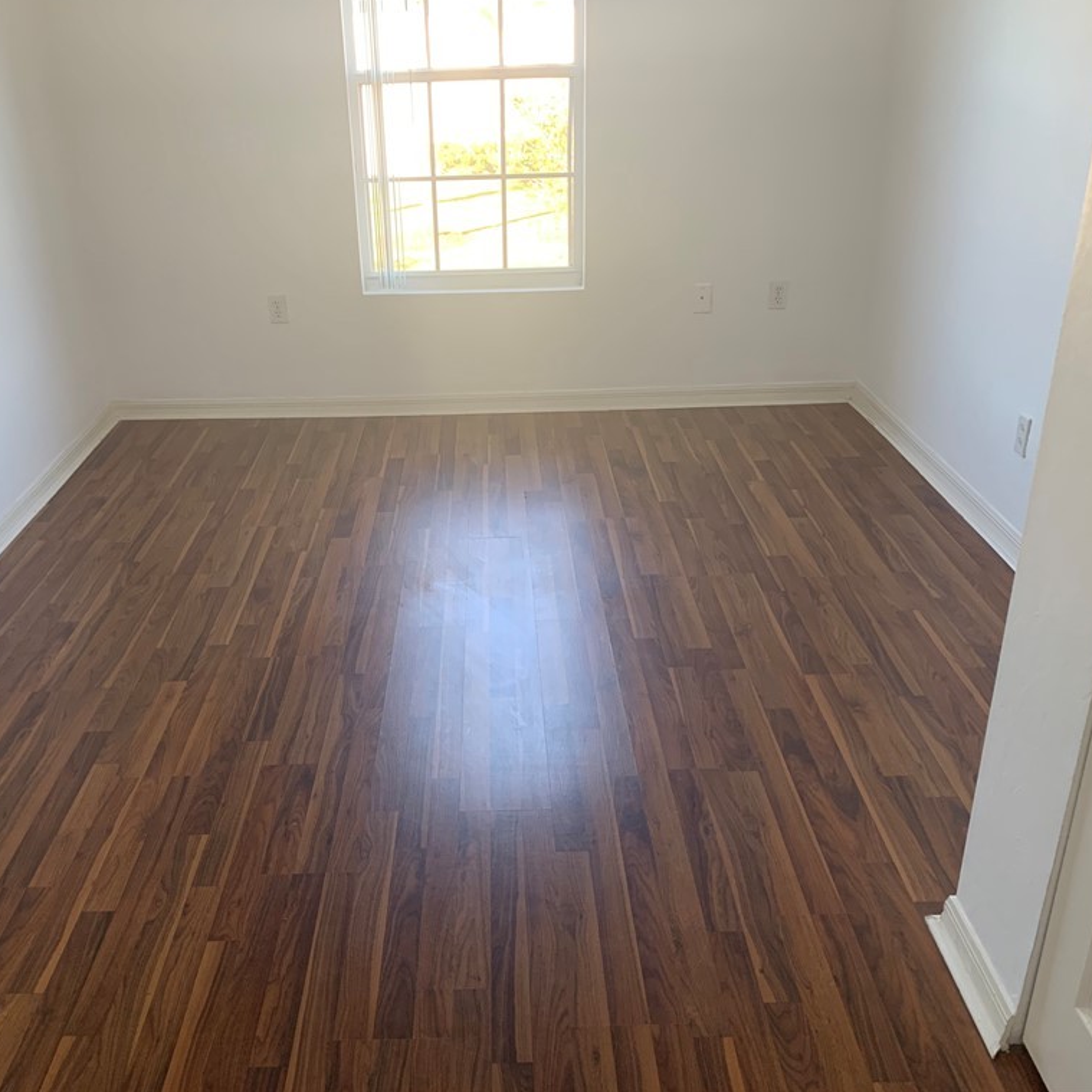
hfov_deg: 52.4
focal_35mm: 31
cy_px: 542
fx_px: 1106
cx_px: 486
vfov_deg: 52.5
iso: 100
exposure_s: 1/102
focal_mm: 4.25
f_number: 1.8
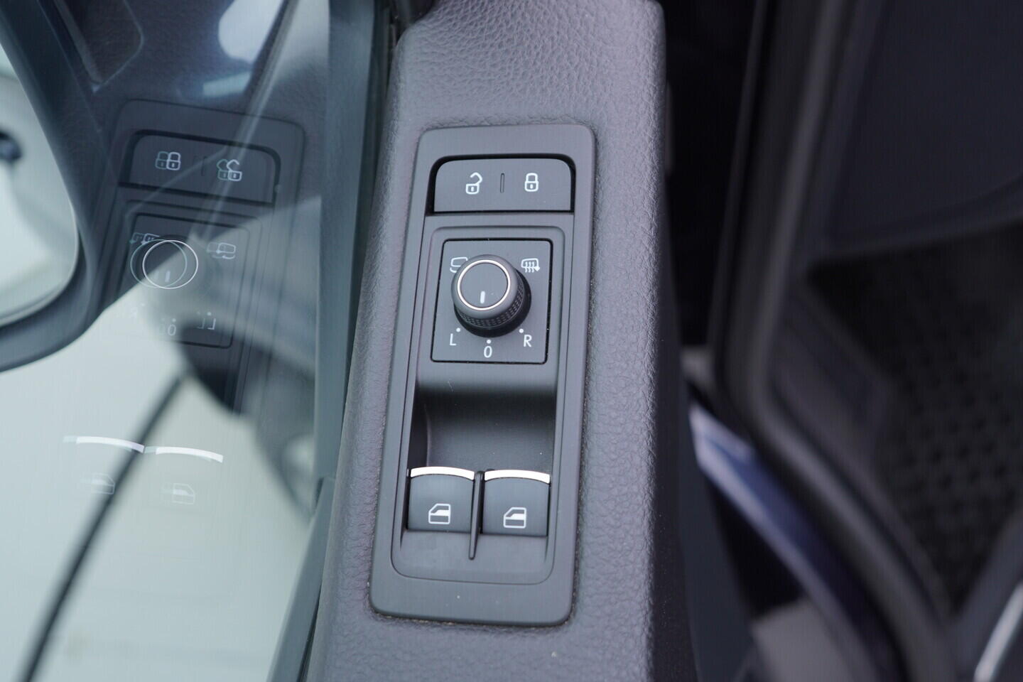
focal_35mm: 36
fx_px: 1023
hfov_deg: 53.1
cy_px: 341
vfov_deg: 36.9
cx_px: 512
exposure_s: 1/40
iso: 125
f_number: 2.8
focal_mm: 24
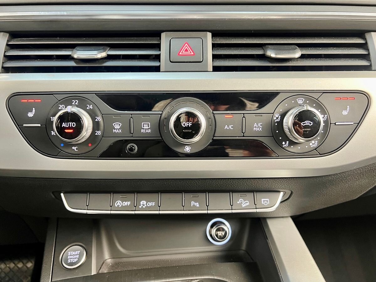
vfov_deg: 53.1
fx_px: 282
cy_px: 141
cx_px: 188
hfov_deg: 67.3
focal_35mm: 26
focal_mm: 5.7
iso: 500
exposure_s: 1/44
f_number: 1.5
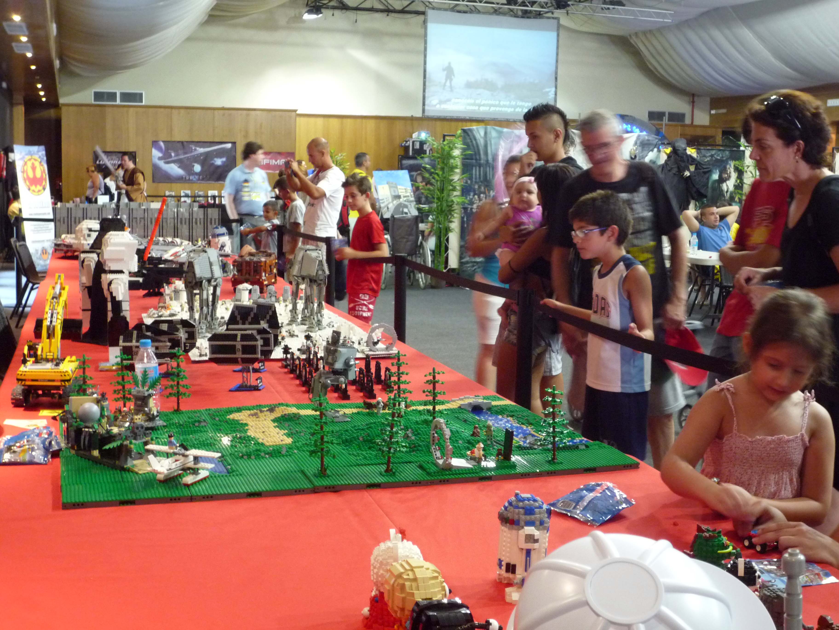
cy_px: 315
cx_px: 420
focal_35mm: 50
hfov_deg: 38.2
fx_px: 1212
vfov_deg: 29.1
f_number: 4.3
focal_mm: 8.8
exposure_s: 1/5
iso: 400
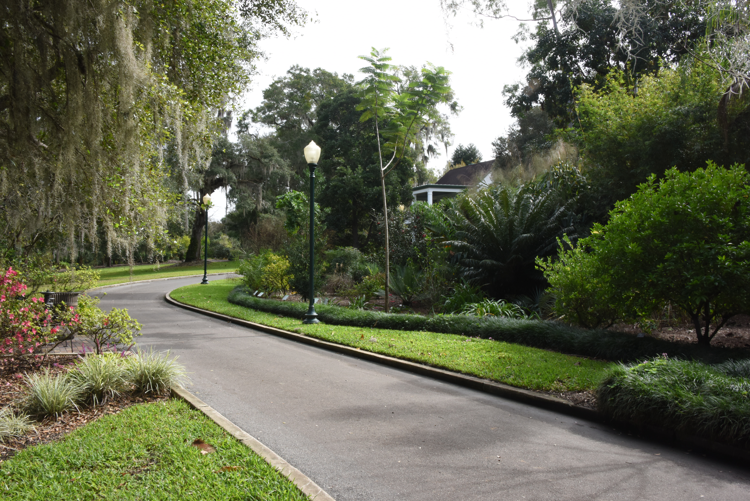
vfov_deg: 38.9
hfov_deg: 55.8
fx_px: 709
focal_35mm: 34
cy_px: 250
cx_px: 375
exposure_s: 1/60
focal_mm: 34
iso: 800
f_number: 25
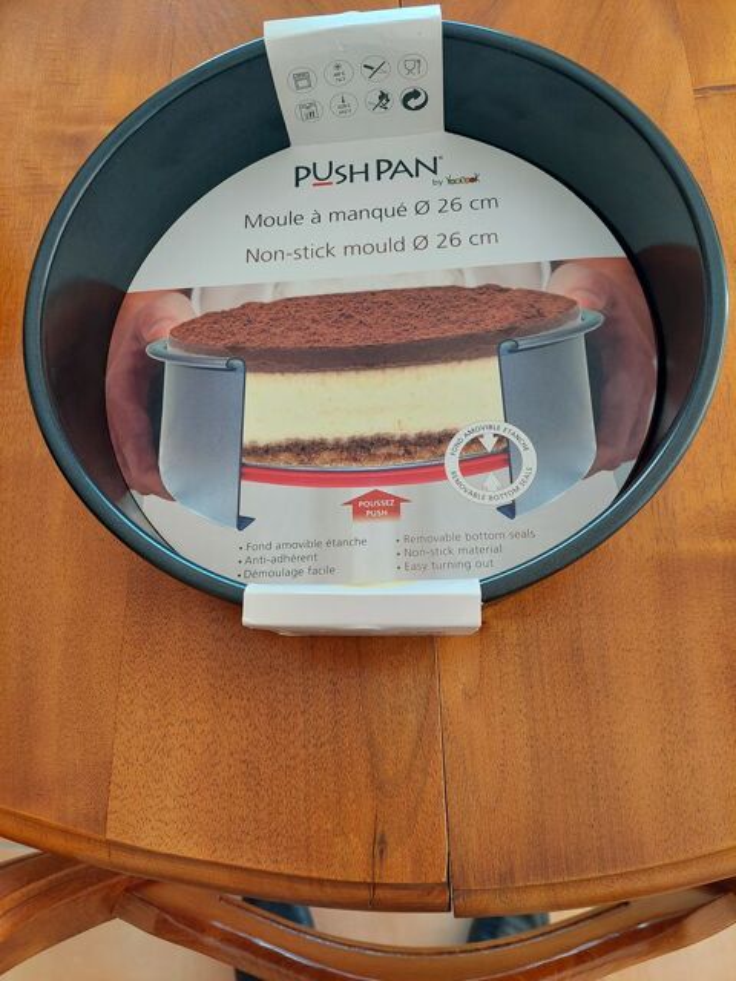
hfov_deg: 56.8
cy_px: 490
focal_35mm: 24
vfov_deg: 71.6
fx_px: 680
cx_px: 368
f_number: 1.8
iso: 50
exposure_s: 1/50
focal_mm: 5.23
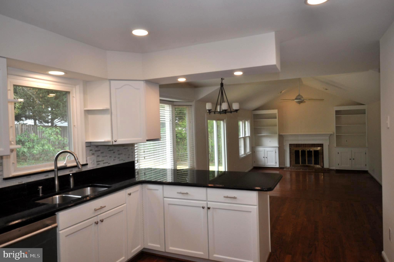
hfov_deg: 73.8
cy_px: 131
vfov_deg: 53.0
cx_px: 197
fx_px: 262
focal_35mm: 24
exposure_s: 1/125
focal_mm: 16
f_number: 5.6
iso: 400
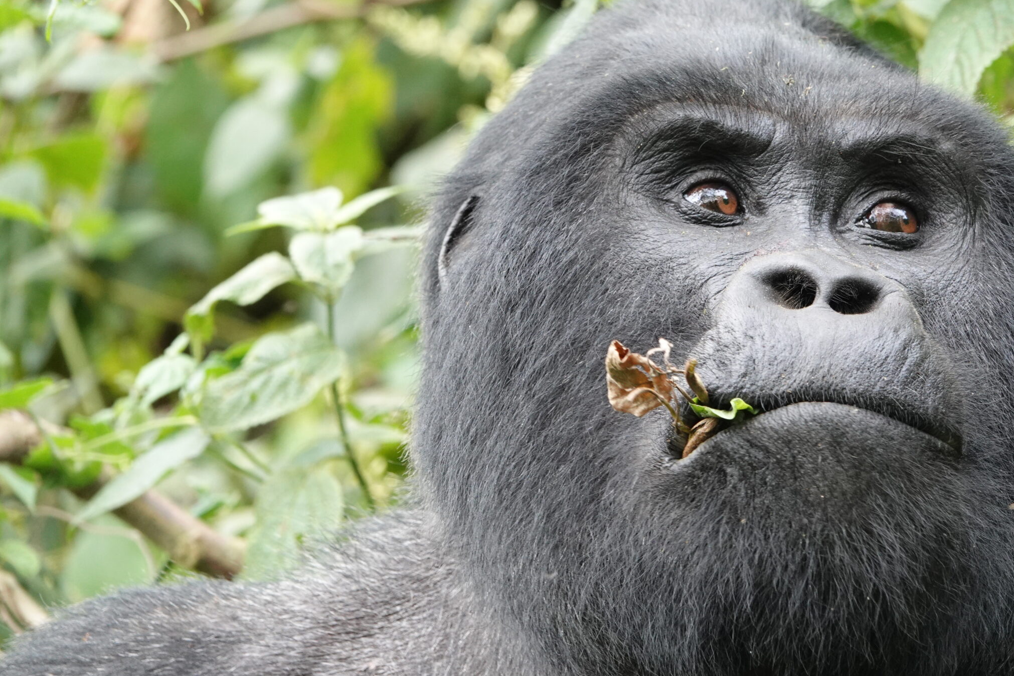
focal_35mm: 457
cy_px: 346
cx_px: 610
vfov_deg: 3.0
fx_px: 12871
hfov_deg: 4.5
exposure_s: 1/200
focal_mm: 132.24
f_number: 4
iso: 800
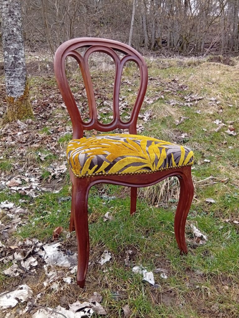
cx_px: 120
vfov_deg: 65.2
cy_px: 159
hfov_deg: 51.5
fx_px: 248
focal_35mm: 27
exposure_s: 1/163
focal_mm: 3.84
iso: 50
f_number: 1.8
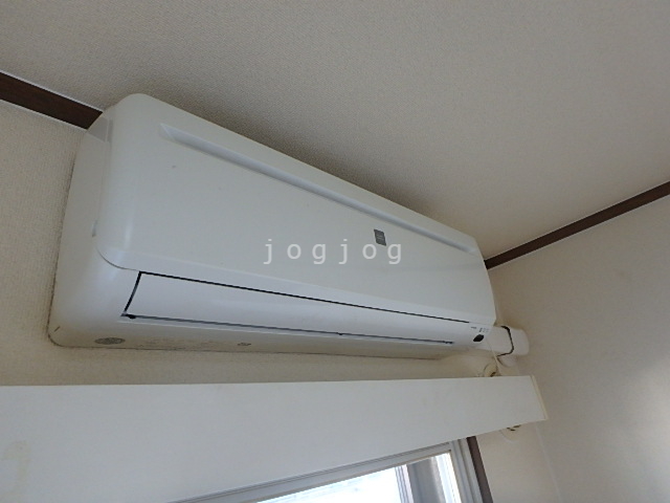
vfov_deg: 63.4
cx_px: 335
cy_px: 252
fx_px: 406
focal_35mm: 21
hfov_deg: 79.0
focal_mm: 3.7
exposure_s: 1/30
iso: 400
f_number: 3.5
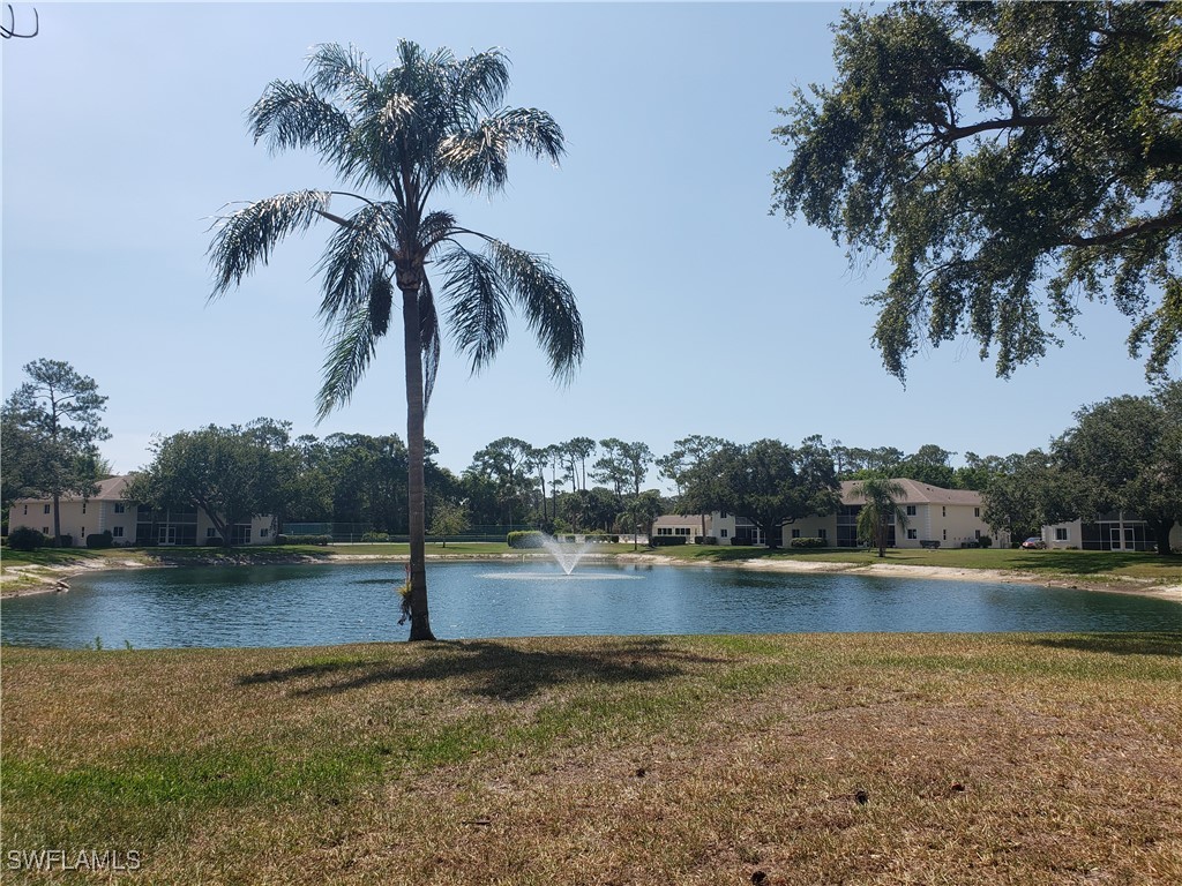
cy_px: 443
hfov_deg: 67.3
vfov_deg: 53.1
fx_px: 888
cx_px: 591
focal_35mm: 26
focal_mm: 4.3
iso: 50
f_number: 2.4
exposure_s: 1/1750
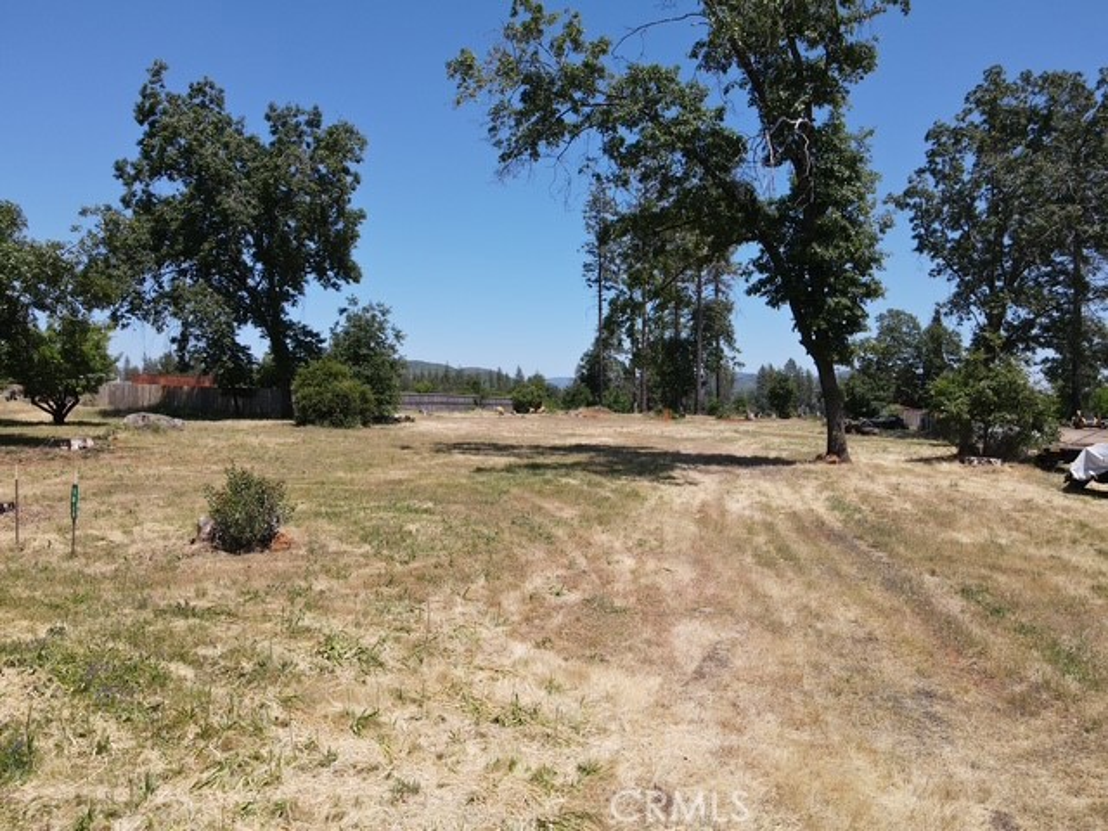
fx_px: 768
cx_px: 554
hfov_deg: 71.6
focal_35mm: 24
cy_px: 416
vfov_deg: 56.8
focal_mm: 4.5
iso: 100
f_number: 2.8
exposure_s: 1/640
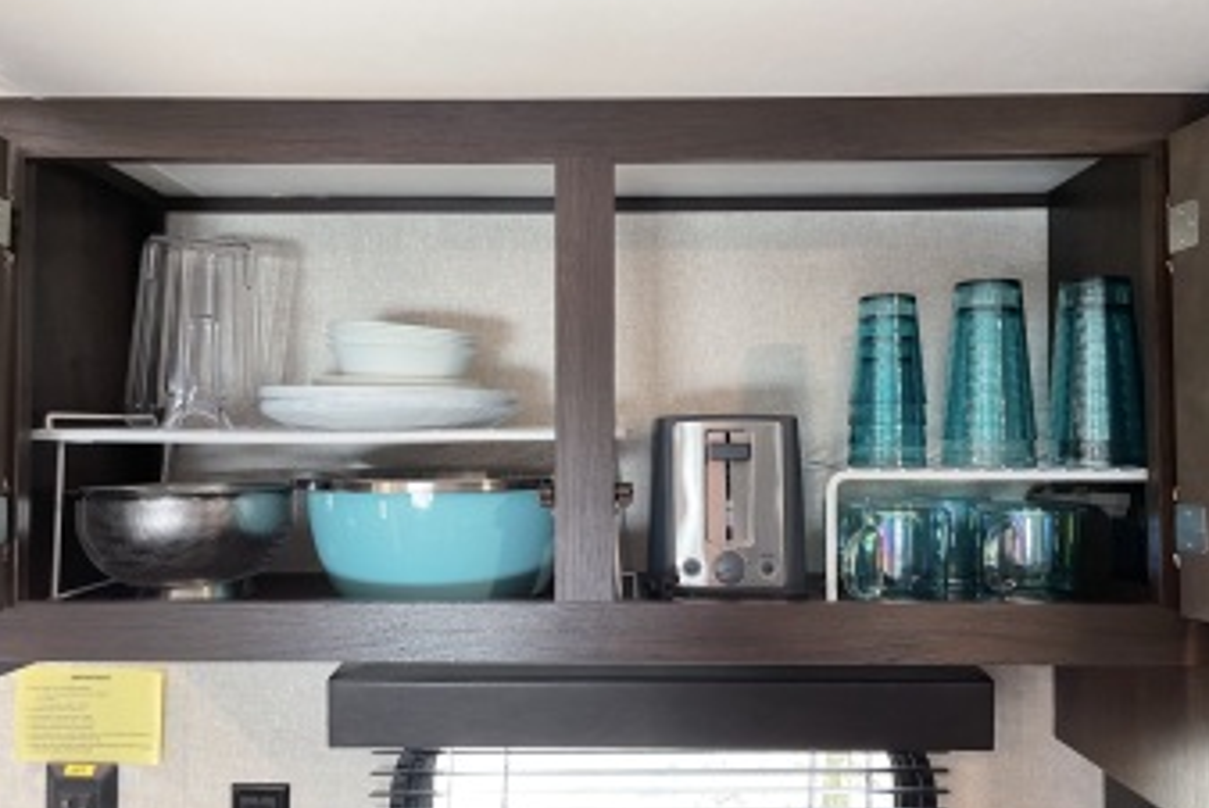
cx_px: 612
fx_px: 941
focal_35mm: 28
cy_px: 413
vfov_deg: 46.5
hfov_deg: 65.4
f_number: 1.6
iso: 320
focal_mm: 5.1
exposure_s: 1/60
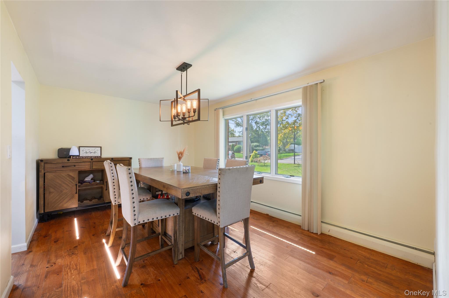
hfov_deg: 104.3
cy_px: 149
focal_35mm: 14
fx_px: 174
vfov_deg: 81.1
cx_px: 224
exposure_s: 1/2
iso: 400
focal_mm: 14
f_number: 16
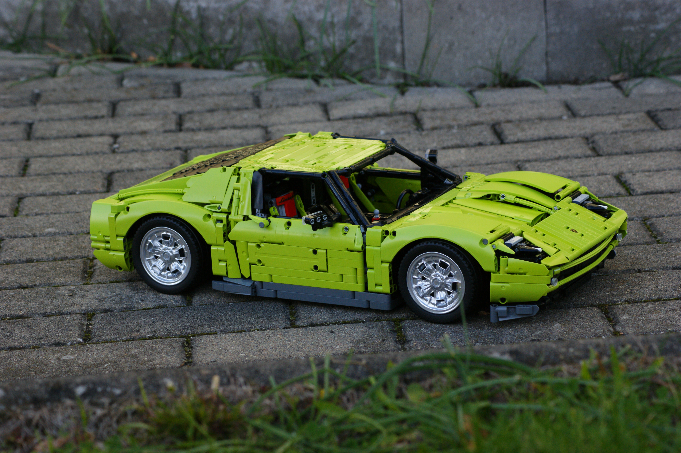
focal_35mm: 105
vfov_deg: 13.0
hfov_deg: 19.5
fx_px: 1985
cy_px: 226
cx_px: 340
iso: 400
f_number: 6.3
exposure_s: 1/250
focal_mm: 70
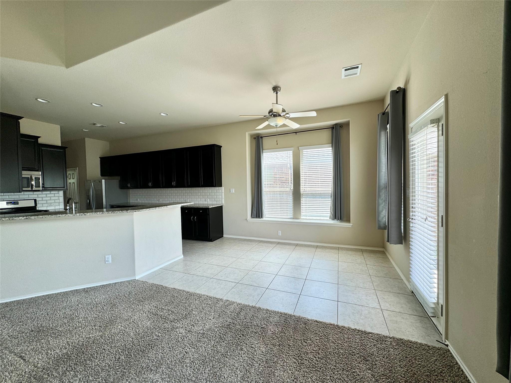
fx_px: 207
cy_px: 192
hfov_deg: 102.1
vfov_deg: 85.7
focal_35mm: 14
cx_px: 256
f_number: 2.2
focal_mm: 2.22
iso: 50
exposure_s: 1/99
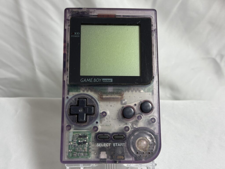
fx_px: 312
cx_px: 112
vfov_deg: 30.3
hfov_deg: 39.7
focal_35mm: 48
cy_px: 84
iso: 64
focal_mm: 6.76
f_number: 1.78
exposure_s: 1/78
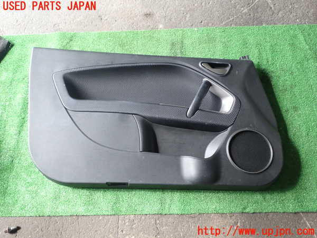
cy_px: 119
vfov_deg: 46.8
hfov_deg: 60.0
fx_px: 275
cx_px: 158
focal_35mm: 30
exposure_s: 1/60
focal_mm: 5.4
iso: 125
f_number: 2.3
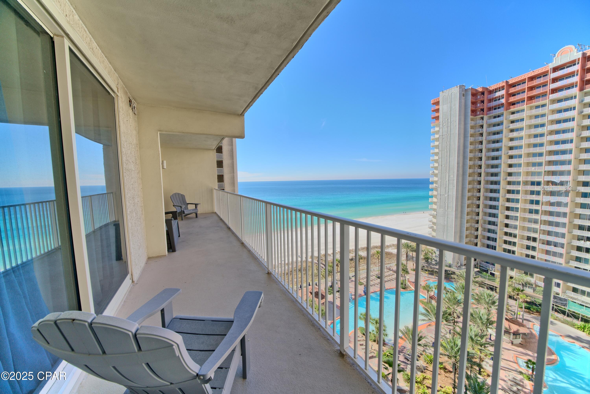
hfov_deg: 112.6
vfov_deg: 90.0
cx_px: 295
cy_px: 197
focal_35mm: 12
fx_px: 197
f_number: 8
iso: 100
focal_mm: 12
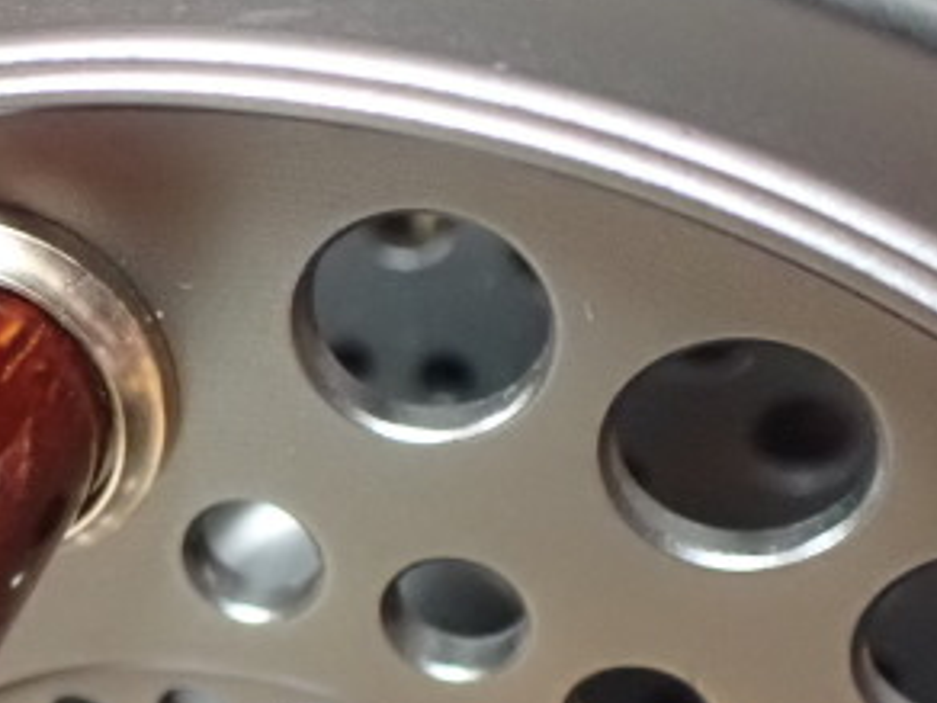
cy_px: 541
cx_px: -71
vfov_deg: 20.3
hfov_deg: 25.3
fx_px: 1949
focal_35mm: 72
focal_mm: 5.4
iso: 1600
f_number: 2.3
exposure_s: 1/25
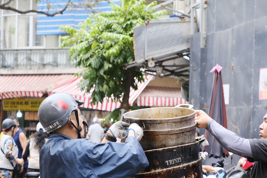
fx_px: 608
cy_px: 137
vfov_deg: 16.6
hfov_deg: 24.7
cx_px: 166
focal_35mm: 82
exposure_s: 1/210
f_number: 2.8
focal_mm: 35
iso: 320
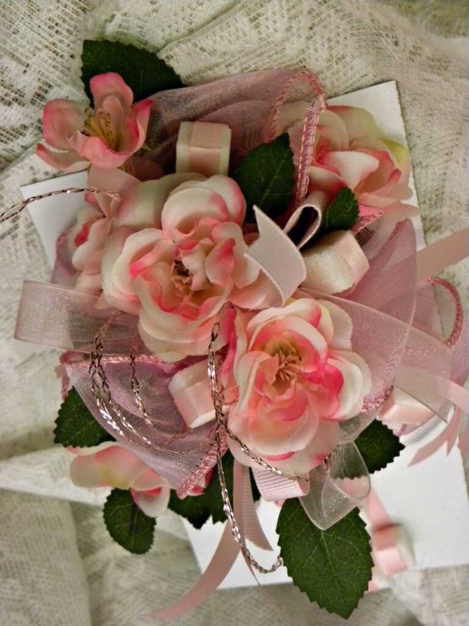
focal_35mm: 41
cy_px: 313
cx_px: 234
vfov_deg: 45.8
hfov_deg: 35.1
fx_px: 741
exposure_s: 1/47.6
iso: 400
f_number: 3.2
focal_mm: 7.3
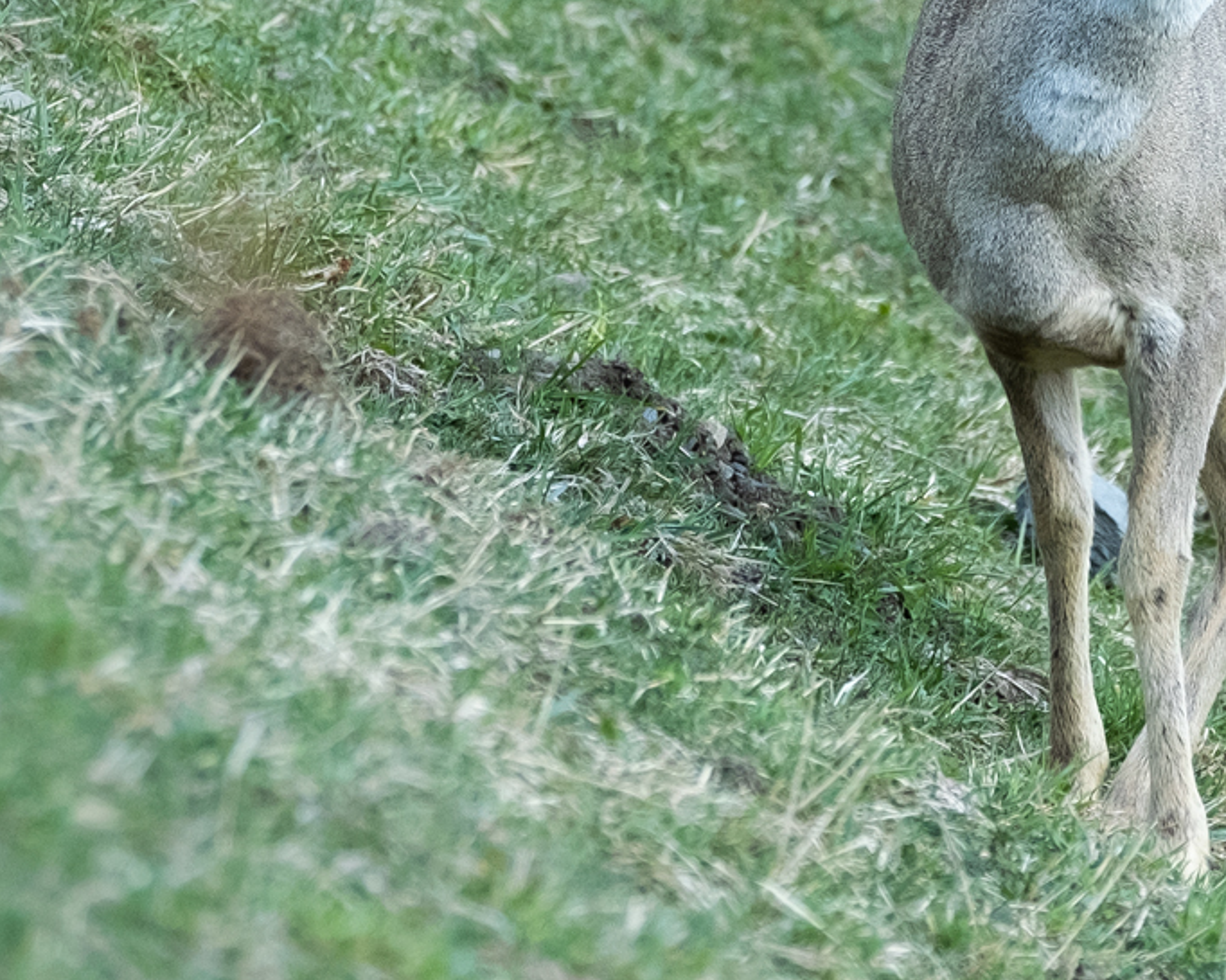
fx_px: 20129
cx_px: 1463
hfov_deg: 3.5
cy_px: -14
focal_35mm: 555
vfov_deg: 2.8
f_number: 3.2
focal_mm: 140
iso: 800
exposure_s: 1/500
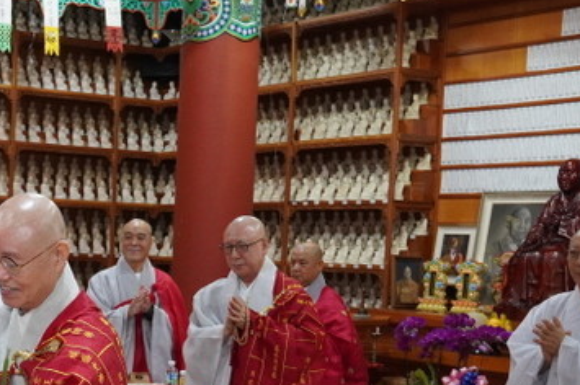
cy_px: 355
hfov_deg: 25.1
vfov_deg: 18.3
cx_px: -108
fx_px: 1175
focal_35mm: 73
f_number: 3.5
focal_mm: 18
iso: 1250
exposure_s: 1/60
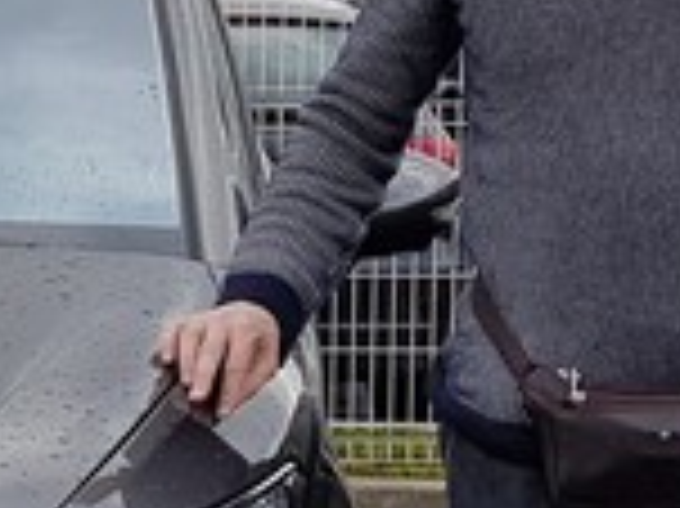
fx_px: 2709
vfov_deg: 10.6
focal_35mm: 138
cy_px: 508
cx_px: -333
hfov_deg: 13.5
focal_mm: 4.2
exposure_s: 1/606
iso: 40
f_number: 1.7
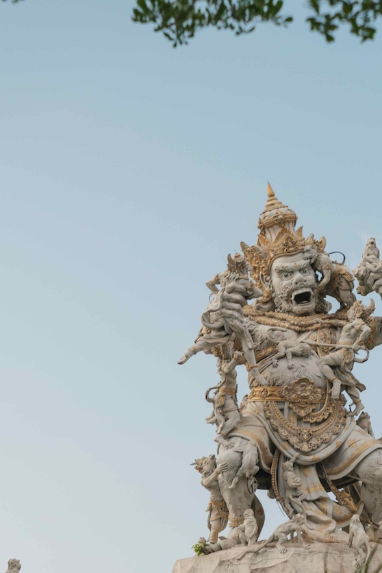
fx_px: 1940
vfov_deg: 16.6
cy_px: 496
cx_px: 352
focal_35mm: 122
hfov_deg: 11.2
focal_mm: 64
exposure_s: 1/60
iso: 1000
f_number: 3.5
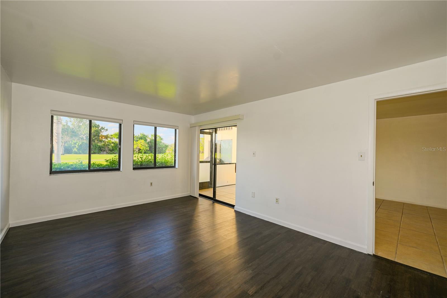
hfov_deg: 102.3
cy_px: 149
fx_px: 180
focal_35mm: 14
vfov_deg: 79.2
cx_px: 224
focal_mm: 14.5
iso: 800
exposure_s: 1/60
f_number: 4
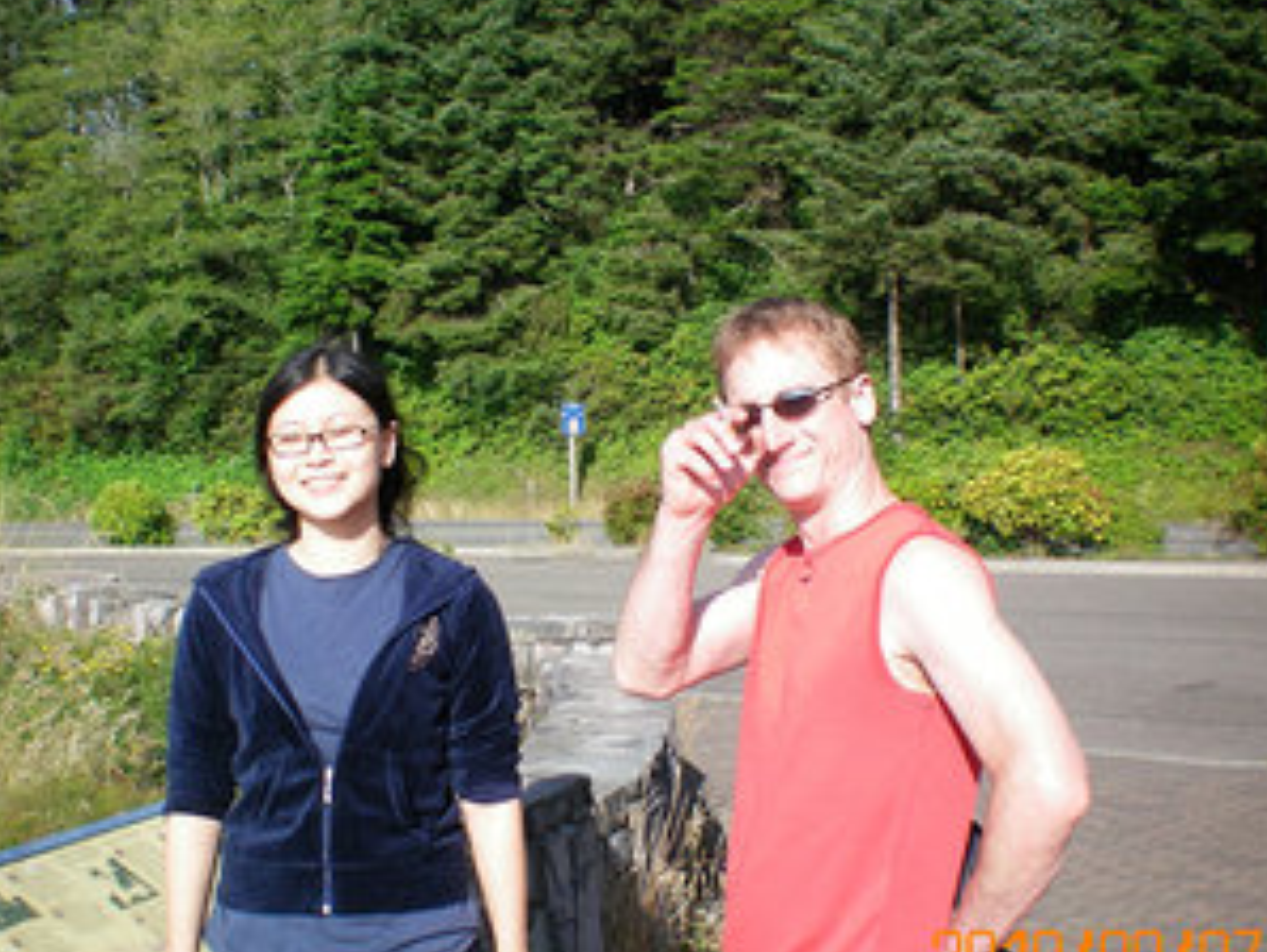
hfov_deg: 37.4
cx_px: 574
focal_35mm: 51
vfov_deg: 28.6
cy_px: 468
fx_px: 1868
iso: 64
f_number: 4.6
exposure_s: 1/320
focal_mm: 6.3
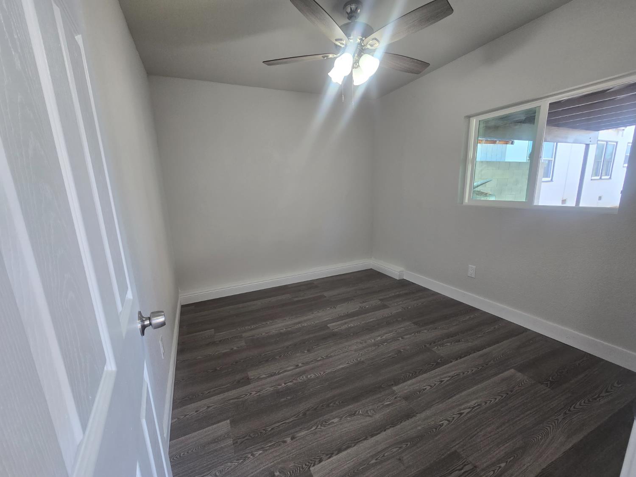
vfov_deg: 89.9
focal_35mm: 13
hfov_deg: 106.2
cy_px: 238
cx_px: 318
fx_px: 239
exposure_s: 1/60
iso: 125
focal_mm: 2.2
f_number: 2.2
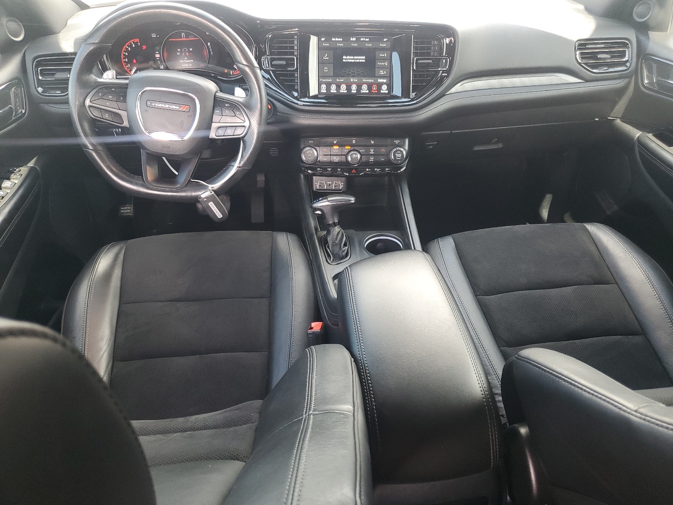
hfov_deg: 67.3
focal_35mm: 26
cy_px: 252
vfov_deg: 53.1
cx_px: 336
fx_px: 505
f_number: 1.5
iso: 105
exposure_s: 1/60.2
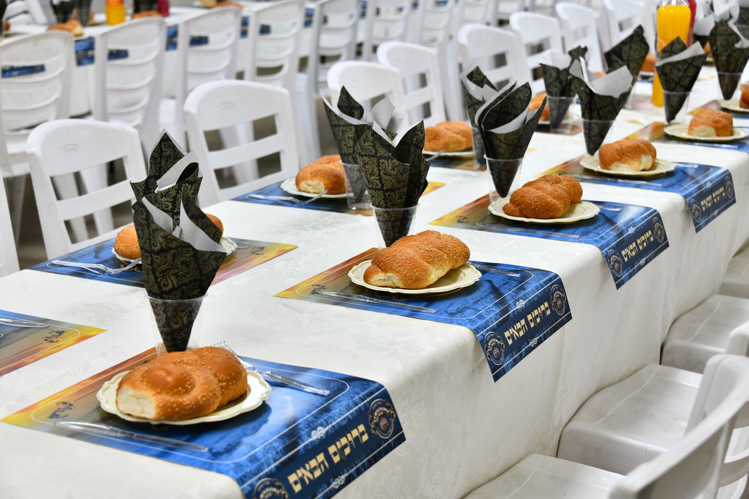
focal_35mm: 65
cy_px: 250
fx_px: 1352
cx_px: 374
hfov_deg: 31.0
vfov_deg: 20.9
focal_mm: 65
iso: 800
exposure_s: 1/125
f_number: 5.6
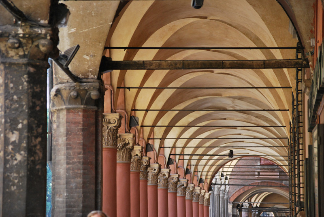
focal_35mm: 174
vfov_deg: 7.9
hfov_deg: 11.8
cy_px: 108
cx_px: 162
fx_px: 1568
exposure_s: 1/200
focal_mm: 116
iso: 800
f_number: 4.8
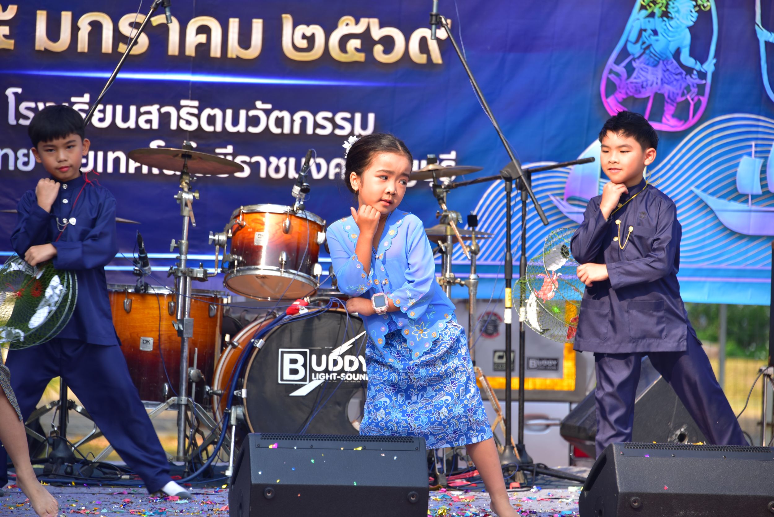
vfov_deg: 6.5
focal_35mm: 210
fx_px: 4517
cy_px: 258
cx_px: 387
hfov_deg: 9.8
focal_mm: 210
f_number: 6.3
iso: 125
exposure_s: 1/200
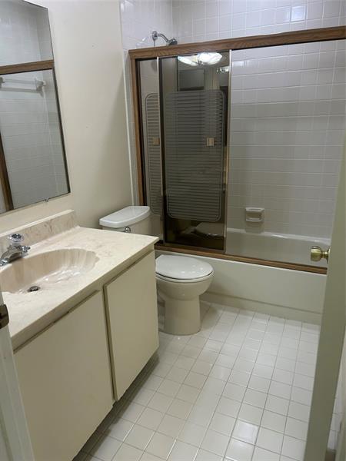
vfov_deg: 67.3
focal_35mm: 26
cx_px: 173
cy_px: 230
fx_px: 347
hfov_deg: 53.1
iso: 64
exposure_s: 1/120
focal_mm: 5.7
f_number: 1.5
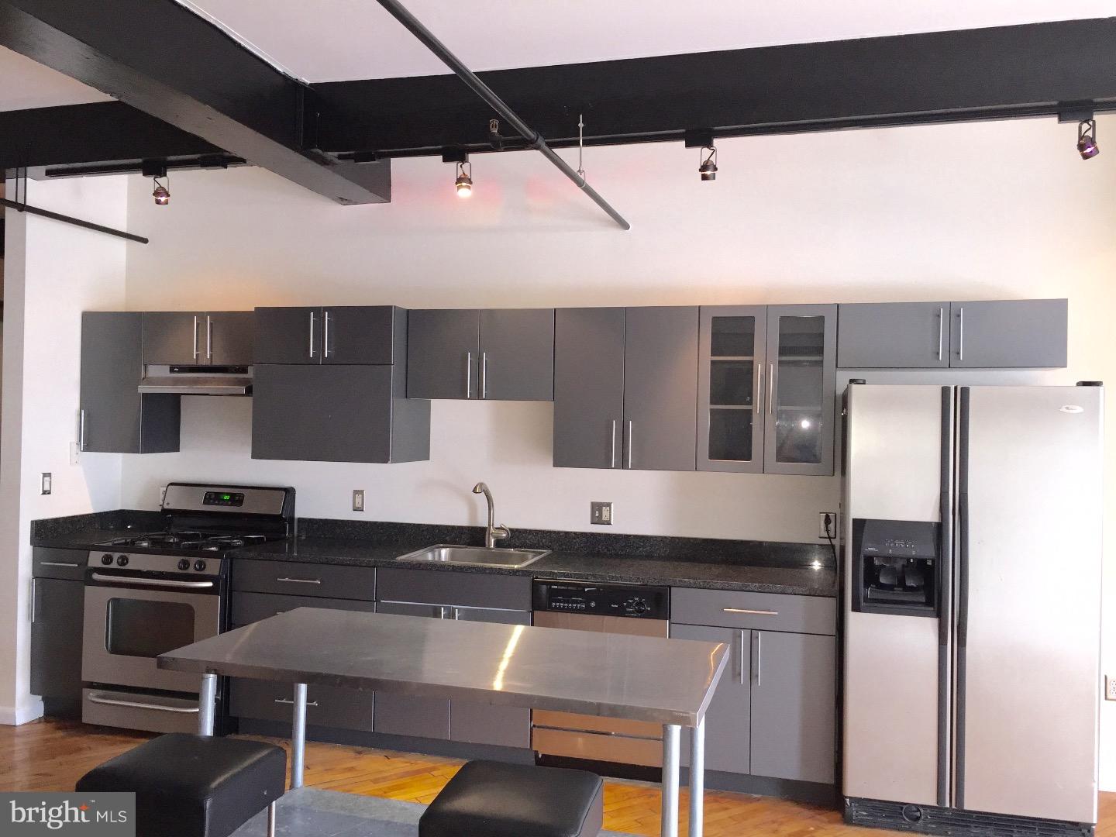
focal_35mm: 29
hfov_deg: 61.7
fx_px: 935
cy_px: 418
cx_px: 558
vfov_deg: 48.2
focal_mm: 4.15
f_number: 2.2
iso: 64
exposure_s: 1/33
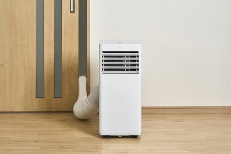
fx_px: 641
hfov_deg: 20.4
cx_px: 116
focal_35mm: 100
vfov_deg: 13.7
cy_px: 77
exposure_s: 1/8
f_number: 10
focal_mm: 100
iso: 200
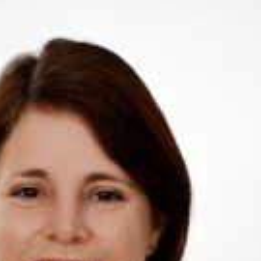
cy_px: 379
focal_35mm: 394
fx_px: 3363
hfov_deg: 4.4
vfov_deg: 4.4
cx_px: 61
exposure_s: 1/160
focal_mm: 105
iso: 100
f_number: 13
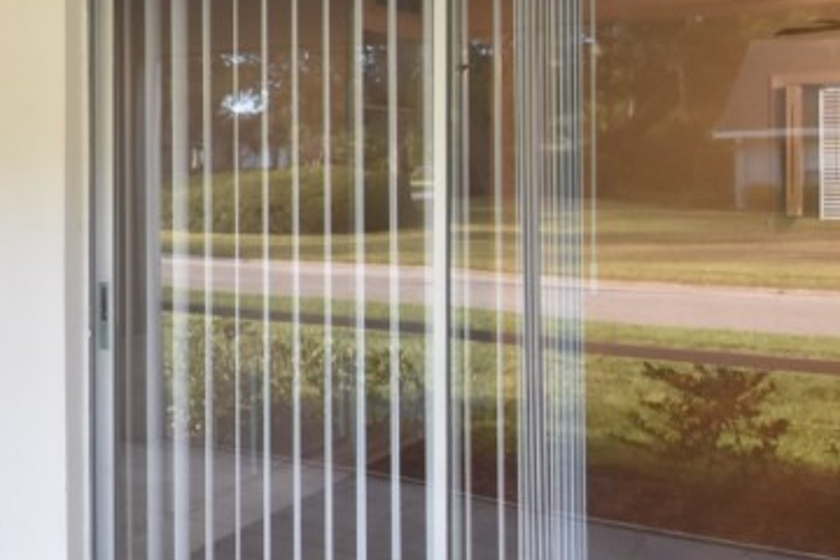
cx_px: -166
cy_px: 156
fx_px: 1120
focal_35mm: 48
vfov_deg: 27.8
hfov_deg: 33.5
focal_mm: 10
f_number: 3.5
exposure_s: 1/250
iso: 800
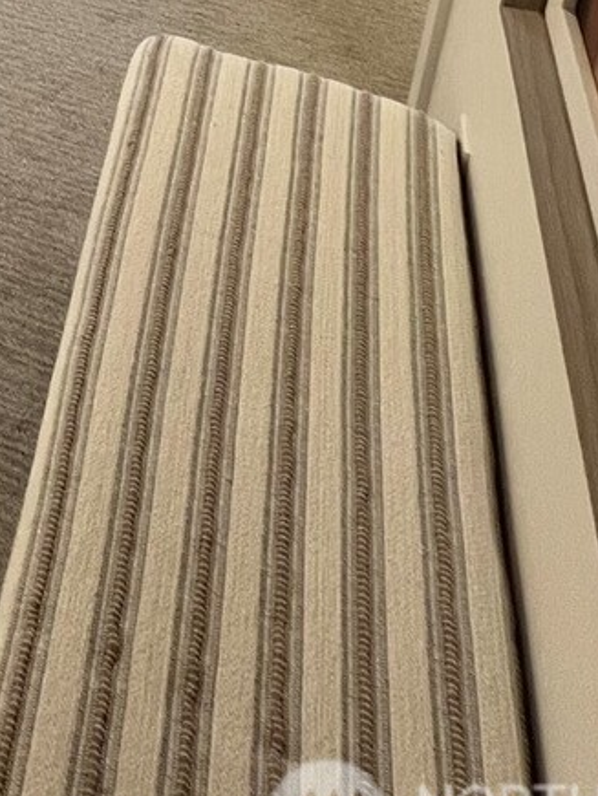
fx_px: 989
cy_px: -414
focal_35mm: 43
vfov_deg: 28.0
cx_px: -161
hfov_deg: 28.3
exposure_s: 1/120
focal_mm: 1.57
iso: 250
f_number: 1.8
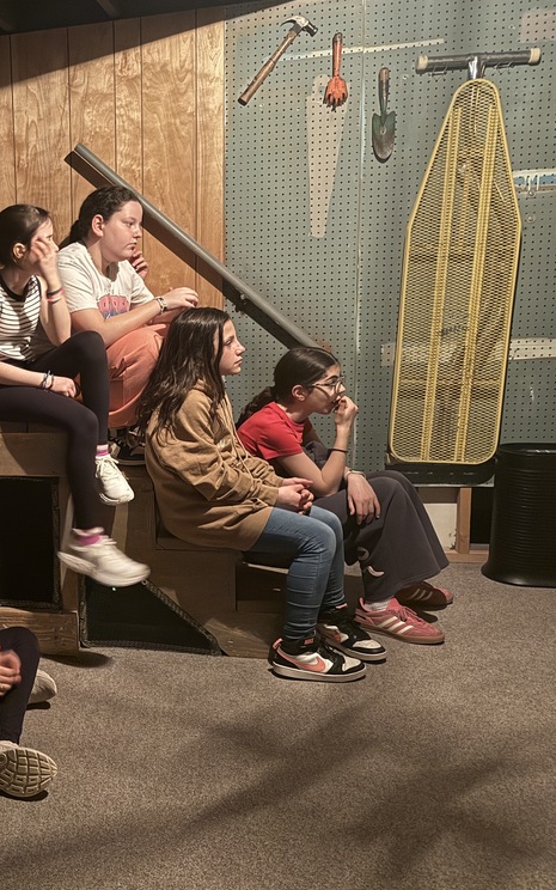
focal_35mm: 35
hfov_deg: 32.2
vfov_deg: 55.3
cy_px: 439
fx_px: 849
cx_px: -49
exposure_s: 1/15
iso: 1600
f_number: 1.78
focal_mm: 6.76
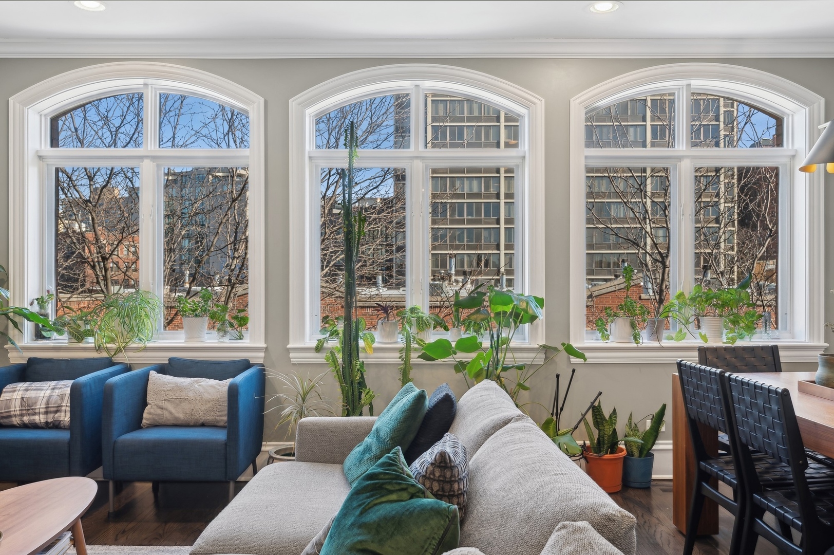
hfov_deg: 62.0
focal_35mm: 30
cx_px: 417
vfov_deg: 43.5
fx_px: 694
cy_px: 278
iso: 200
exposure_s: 1/6
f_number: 9.5
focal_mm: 30
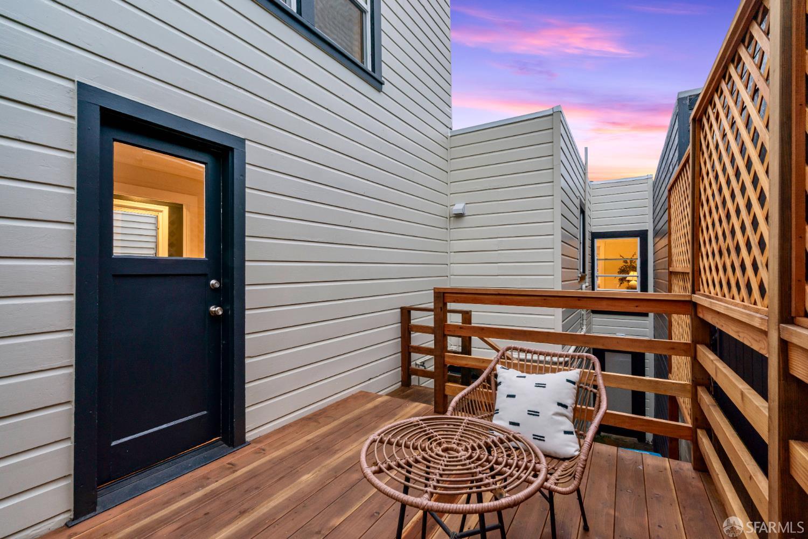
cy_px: 270
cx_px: 404
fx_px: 359
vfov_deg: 73.7
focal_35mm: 16
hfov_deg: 96.7
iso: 320
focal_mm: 16
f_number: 16
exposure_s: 1/15
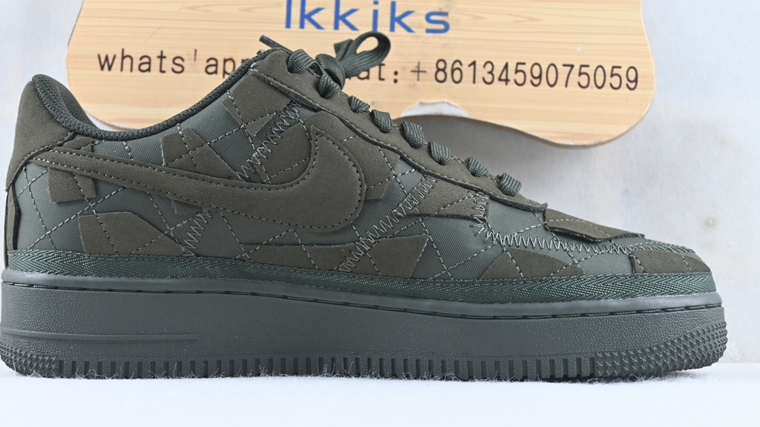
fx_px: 1229
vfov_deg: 19.7
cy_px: 218
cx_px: 356
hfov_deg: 34.3
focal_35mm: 61
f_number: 5.3
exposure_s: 1/80
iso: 450
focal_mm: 36
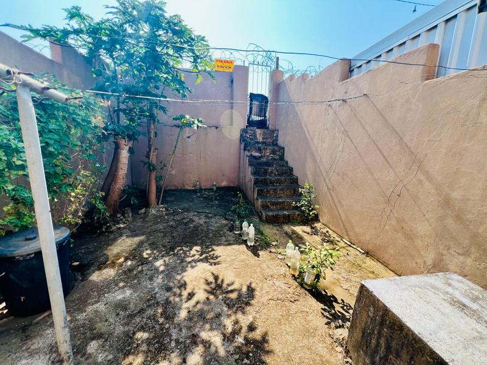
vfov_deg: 89.9
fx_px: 183
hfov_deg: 106.2
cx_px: 244
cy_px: 182
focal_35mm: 13
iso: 32
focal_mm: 1.57
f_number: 1.8
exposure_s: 1/342
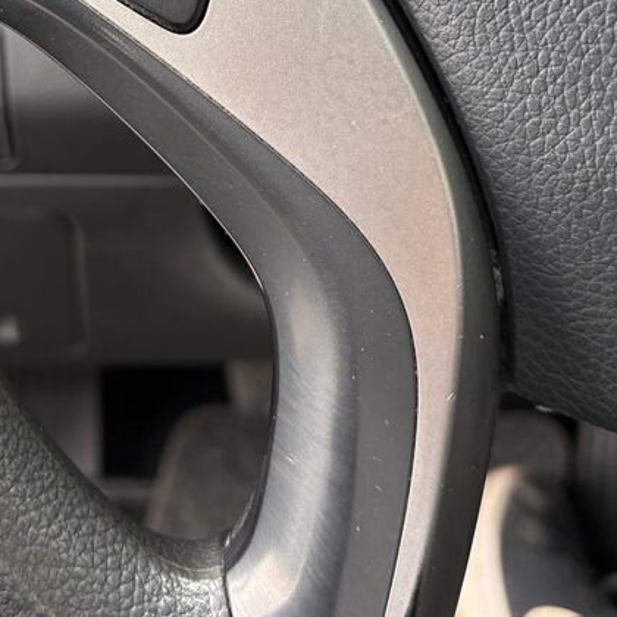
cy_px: 73
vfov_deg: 29.4
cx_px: 209
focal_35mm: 56
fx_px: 1129
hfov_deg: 30.3
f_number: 1.6
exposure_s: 1/97
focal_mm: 5.96
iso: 125
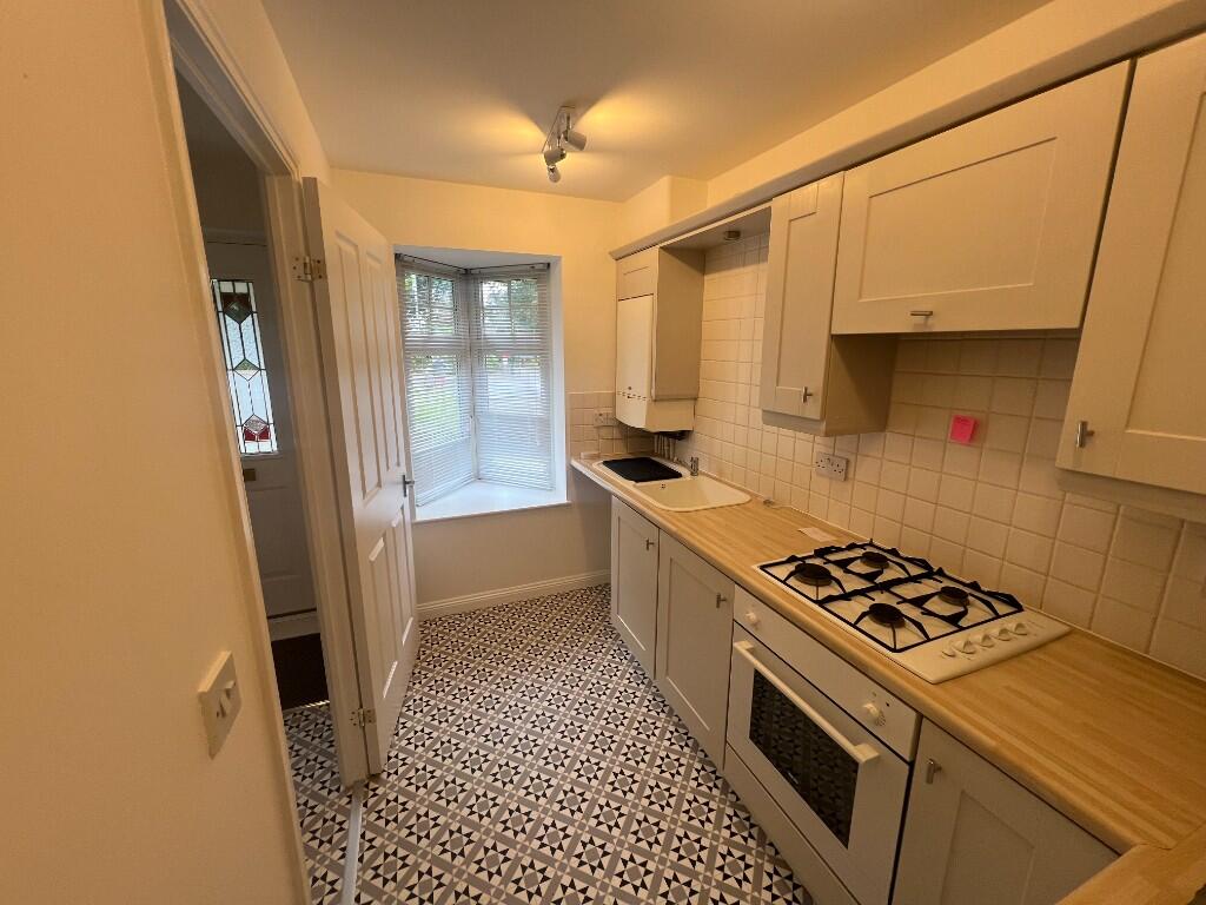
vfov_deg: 89.9
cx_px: 603
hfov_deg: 106.2
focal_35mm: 13
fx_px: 453
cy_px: 452
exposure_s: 1/100
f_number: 1.8
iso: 50
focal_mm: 1.57
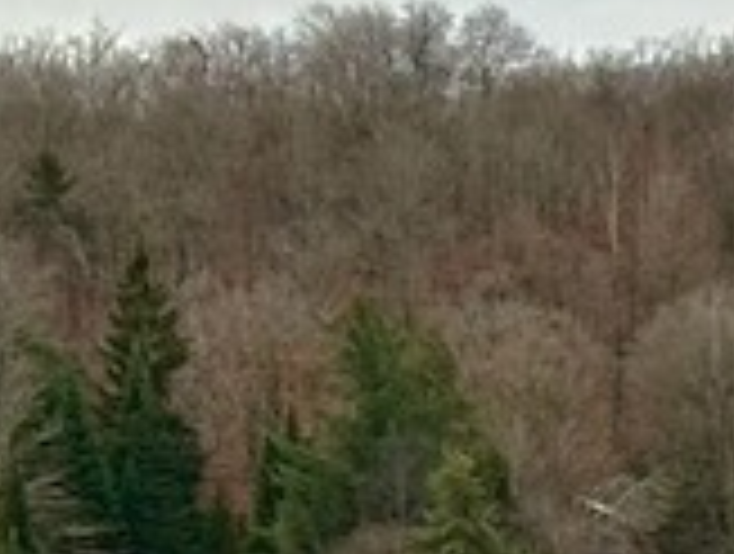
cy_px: 991
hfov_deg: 5.1
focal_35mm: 376
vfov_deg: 3.9
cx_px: 1977
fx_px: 7990
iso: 64
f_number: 1.78
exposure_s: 1/271
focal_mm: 6.86
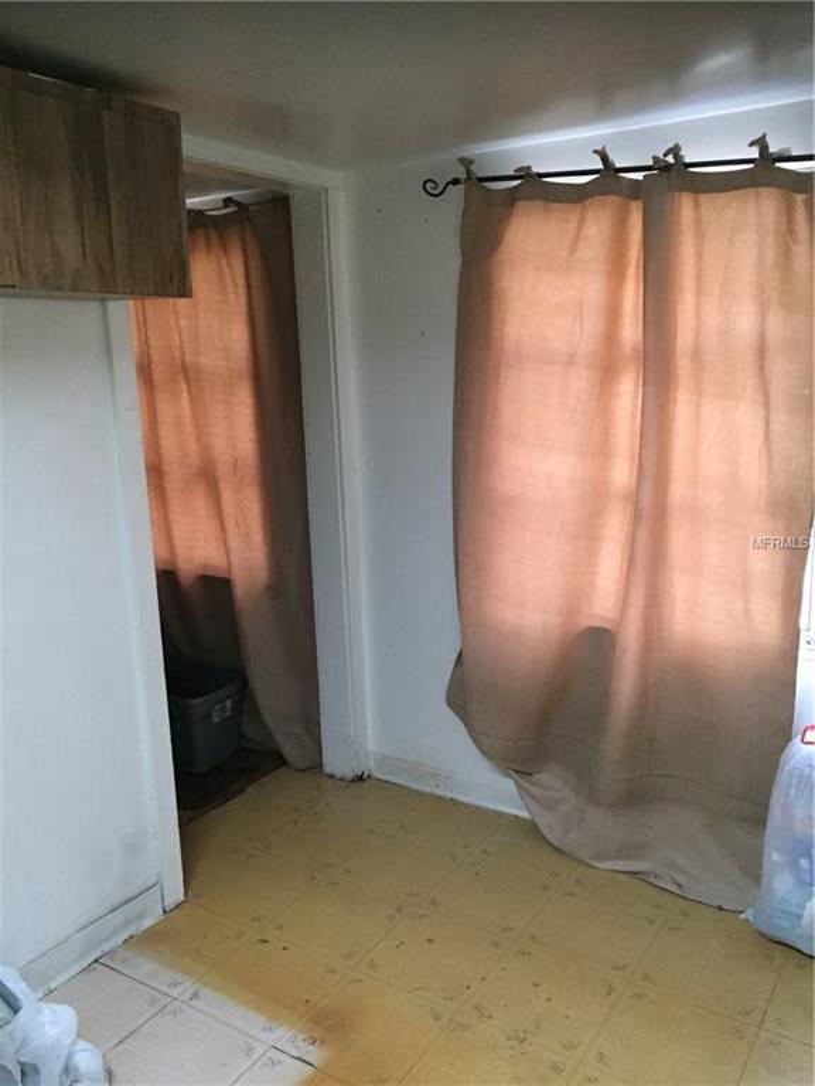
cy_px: 543
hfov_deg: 48.2
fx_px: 910
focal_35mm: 29
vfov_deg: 61.7
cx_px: 408
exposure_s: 1/20
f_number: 2.2
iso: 250
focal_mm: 4.15
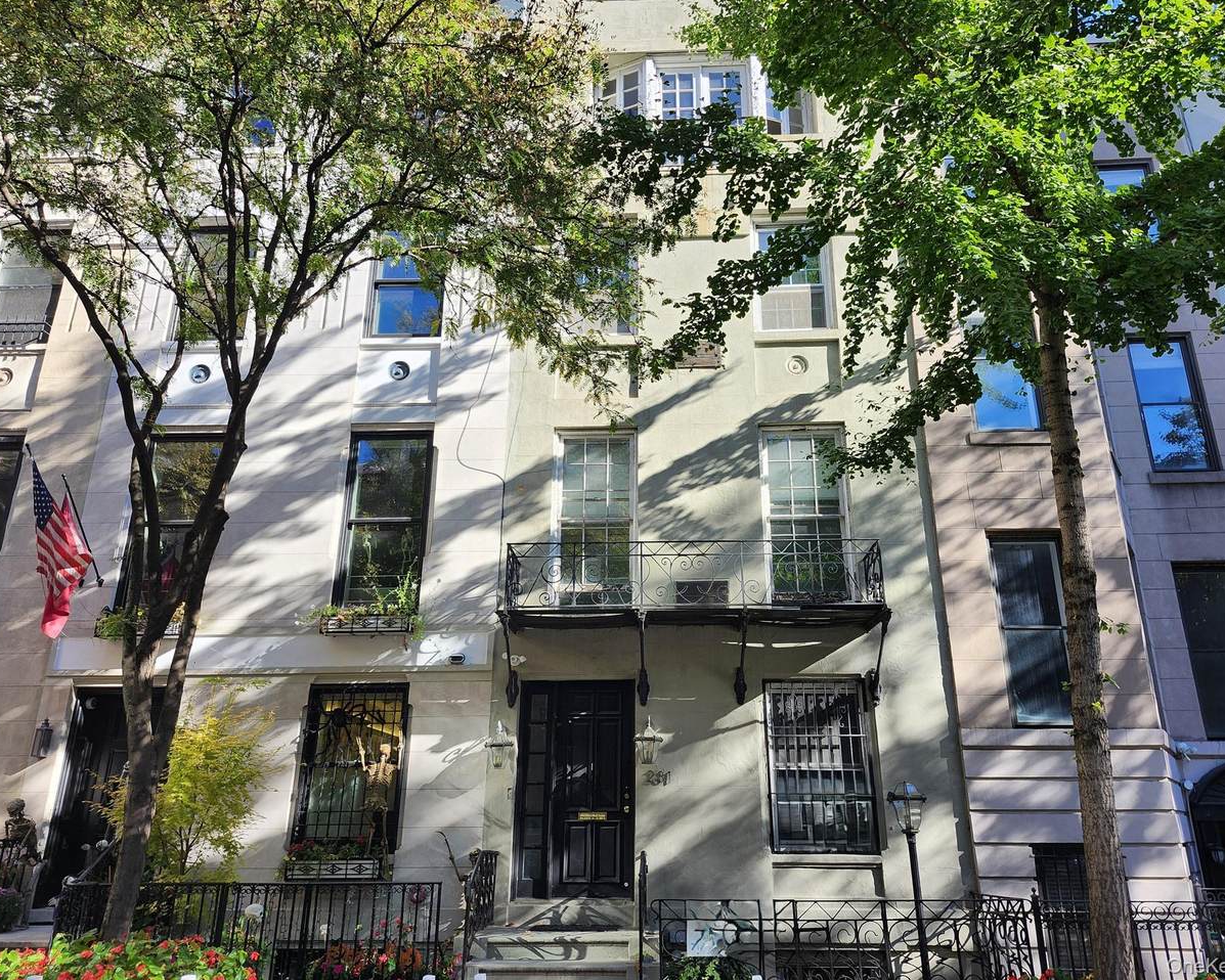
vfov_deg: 58.8
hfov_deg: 70.2
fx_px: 870
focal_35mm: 24
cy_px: 490
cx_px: 642
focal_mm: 5.54
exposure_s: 1/370
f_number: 1.8
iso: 25
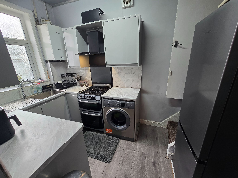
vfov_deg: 89.9
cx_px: 119
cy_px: 89
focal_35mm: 13
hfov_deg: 106.2
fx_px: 89
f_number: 2.2
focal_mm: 2.2
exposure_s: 1/50
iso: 100
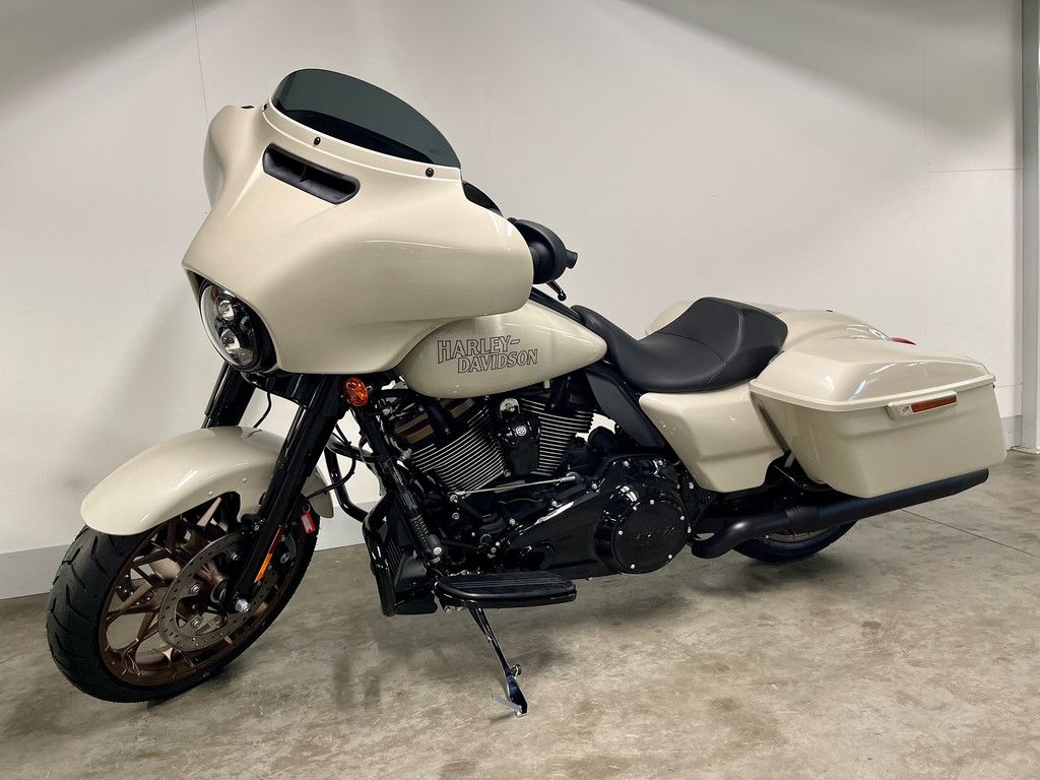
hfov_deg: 67.3
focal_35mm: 26
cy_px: 390
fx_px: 781
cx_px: 520
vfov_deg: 53.1
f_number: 1.6
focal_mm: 5.1
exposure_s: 1/50
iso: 200
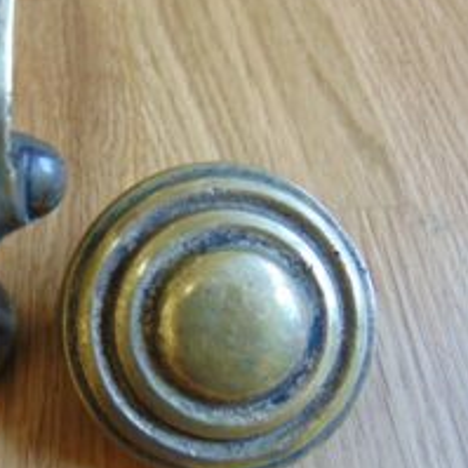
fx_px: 612
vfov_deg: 41.8
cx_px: 52
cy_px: 249
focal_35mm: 40
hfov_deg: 39.1
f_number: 3
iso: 160
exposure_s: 1/30
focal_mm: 4.5
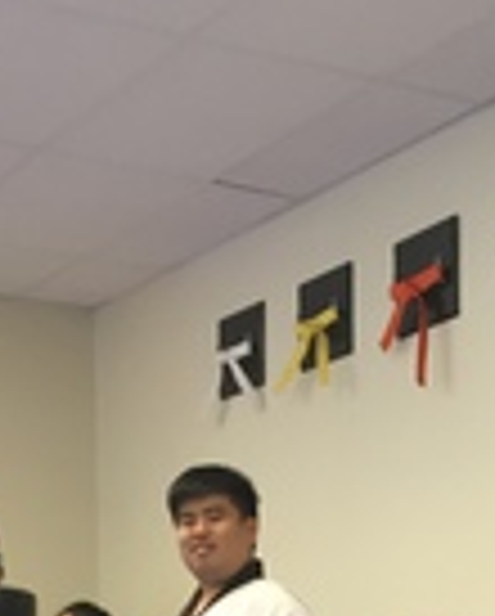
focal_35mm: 99
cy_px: 967
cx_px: 490
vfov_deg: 17.2
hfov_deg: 15.3
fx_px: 1809
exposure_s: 1/30
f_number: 2.2
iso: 64
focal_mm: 4.15
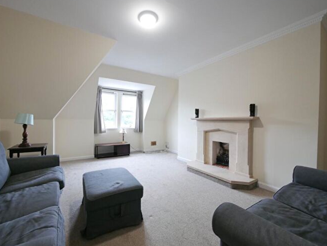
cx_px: 157
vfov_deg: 81.8
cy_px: 125
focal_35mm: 15
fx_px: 142
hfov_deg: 98.1
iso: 1000
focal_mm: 7
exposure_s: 1/60
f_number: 4
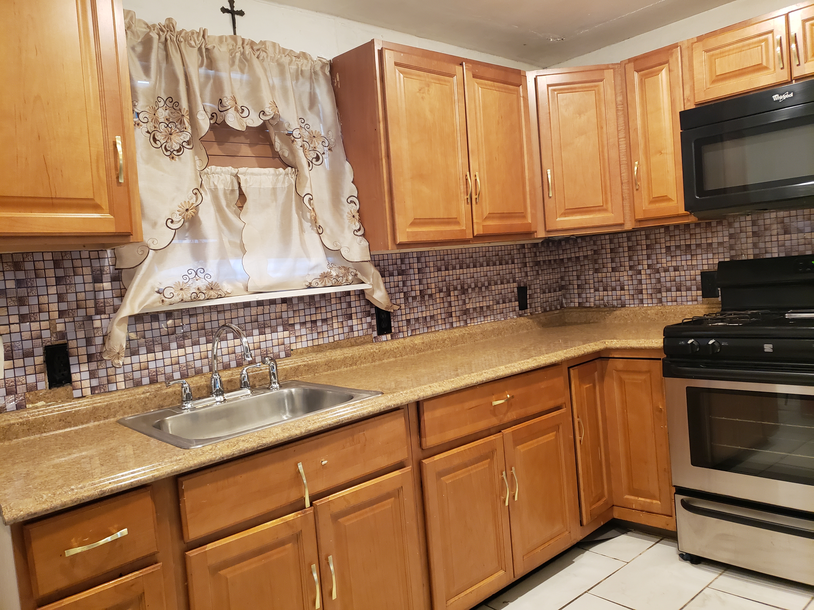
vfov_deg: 53.1
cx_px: 407
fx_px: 611
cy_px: 305
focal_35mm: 26
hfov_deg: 67.3
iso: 320
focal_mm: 4.3
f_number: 1.5
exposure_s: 1/40
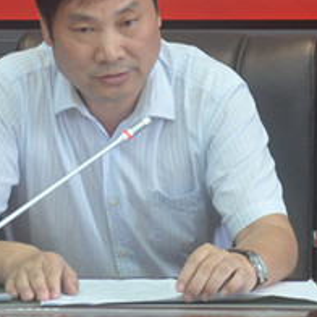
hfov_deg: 4.3
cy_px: 21
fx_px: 4251
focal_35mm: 410
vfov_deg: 4.3
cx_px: 113
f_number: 5.6
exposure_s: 1/125
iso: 2000
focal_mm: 105
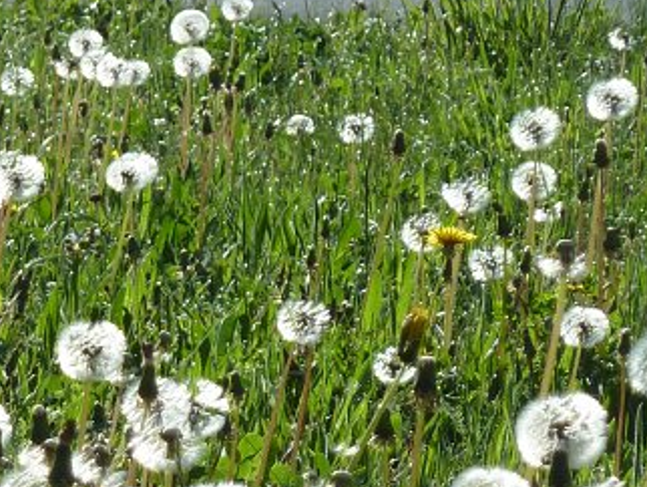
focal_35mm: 502
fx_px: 9390
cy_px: 324
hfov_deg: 3.9
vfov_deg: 3.0
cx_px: -340
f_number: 4.5
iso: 80
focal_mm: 25.9
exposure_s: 1/320
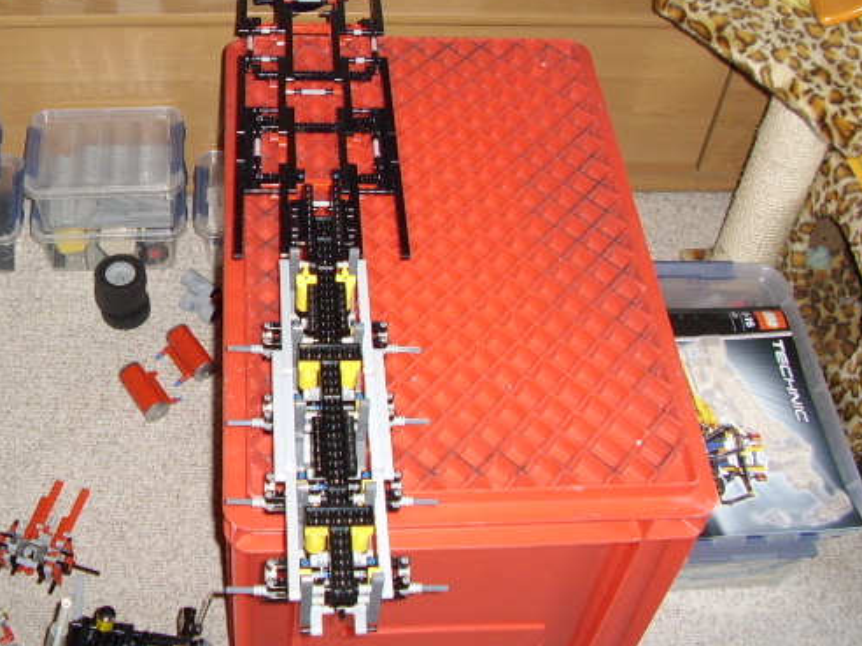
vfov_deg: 36.5
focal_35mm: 39
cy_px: 228
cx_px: 321
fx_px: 971
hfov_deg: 47.4
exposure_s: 1/30
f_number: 2.9
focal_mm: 5.8
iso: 183
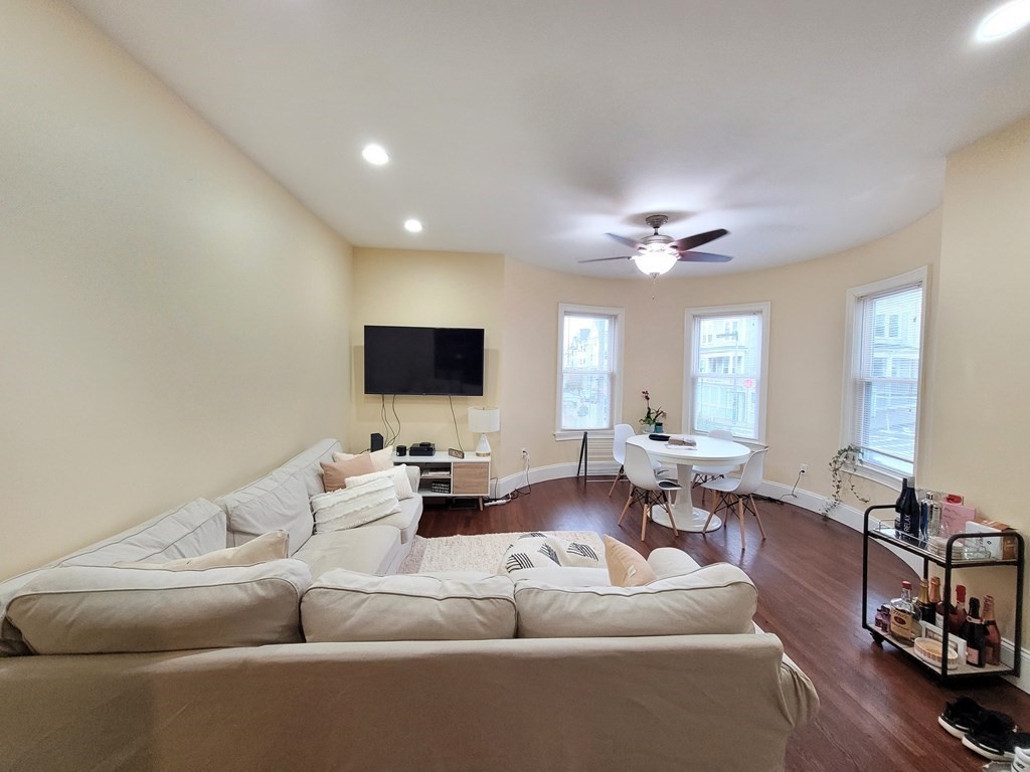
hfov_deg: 106.2
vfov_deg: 89.9
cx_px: 515
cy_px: 386
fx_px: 387
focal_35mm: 13
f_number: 2.2
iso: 320
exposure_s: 1/59
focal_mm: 1.74
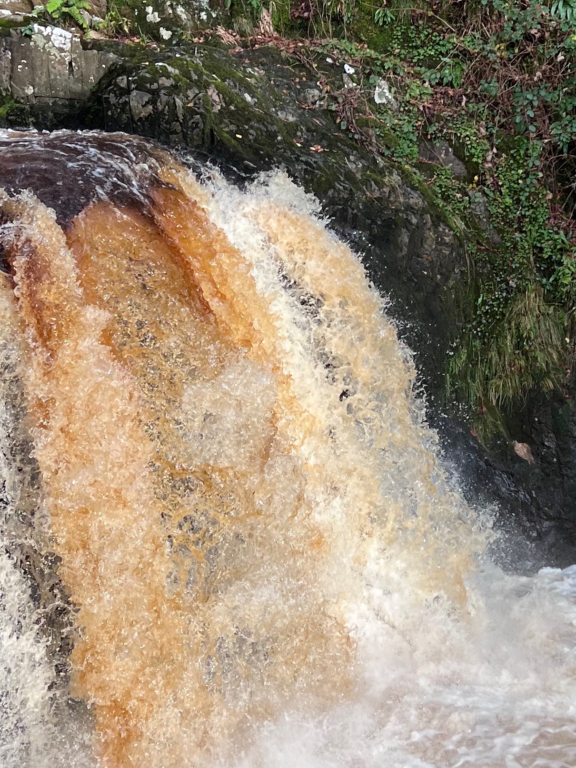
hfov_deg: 22.5
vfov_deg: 29.7
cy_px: 296
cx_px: 392
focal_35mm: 65
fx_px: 1442
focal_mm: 5.7
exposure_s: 1/873
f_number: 1.5
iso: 50
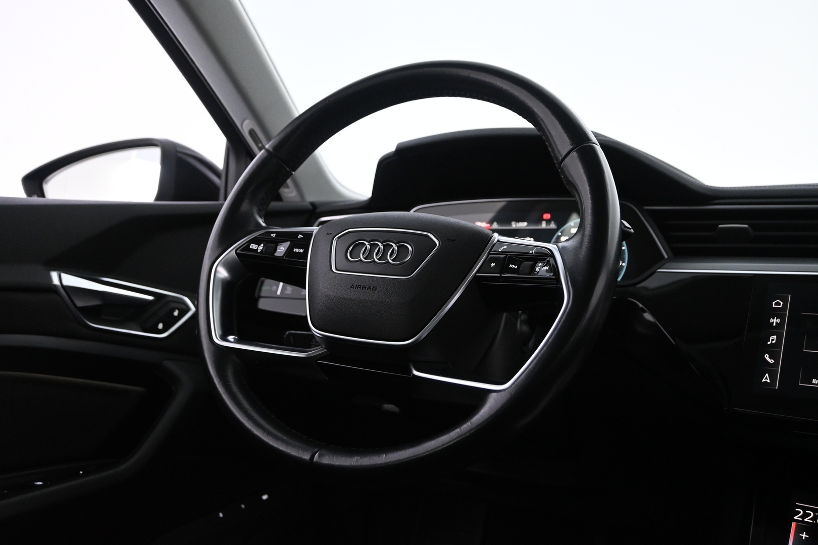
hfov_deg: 59.5
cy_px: 272
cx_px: 409
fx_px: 716
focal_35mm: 32
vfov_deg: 41.7
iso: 2500
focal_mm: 21
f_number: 4
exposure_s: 1/50
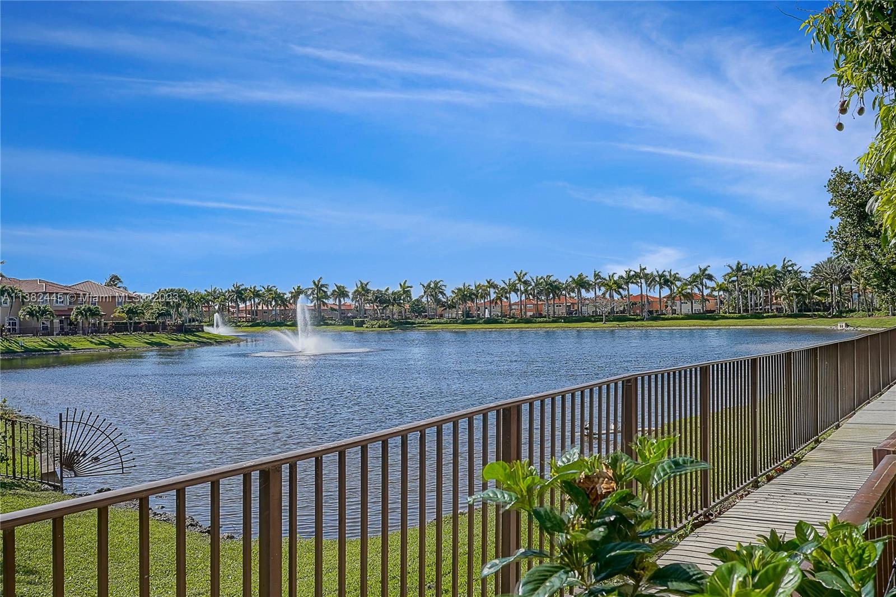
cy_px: 298
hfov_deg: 61.9
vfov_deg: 43.6
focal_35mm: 30
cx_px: 448
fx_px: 746
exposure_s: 1/250
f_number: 14
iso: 250
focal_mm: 20
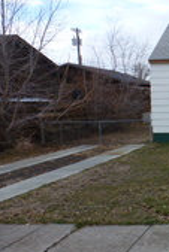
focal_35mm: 51
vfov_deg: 38.8
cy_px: 119
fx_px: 358
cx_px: 257
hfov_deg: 21.8
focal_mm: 4.3
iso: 100
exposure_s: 1/250
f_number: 4
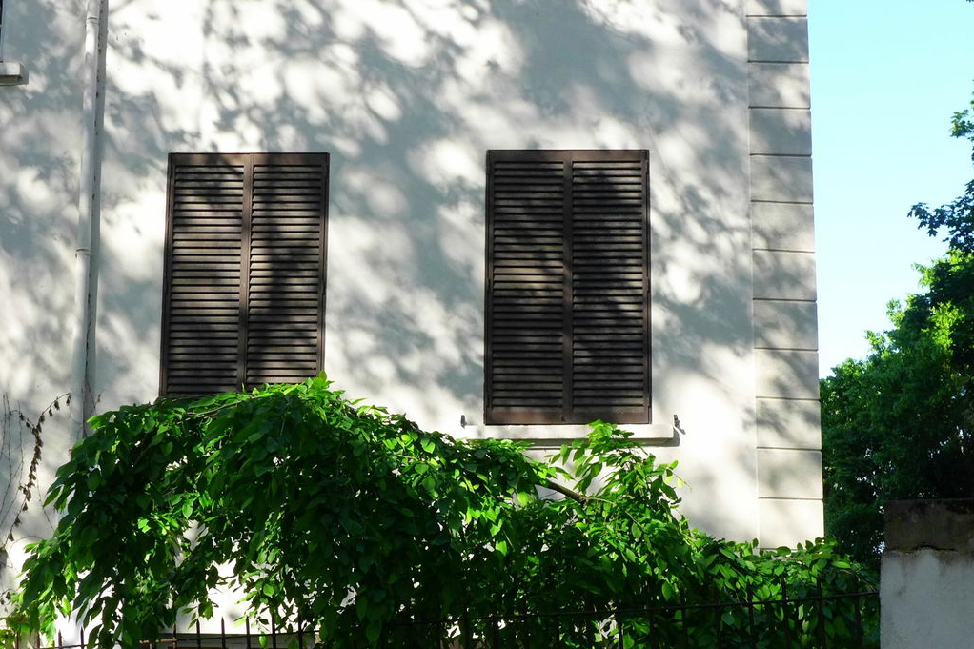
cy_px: 468
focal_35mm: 57
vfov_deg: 23.6
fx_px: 1542
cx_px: 456
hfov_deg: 35.0
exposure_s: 1/60
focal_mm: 6.9
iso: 200
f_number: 4
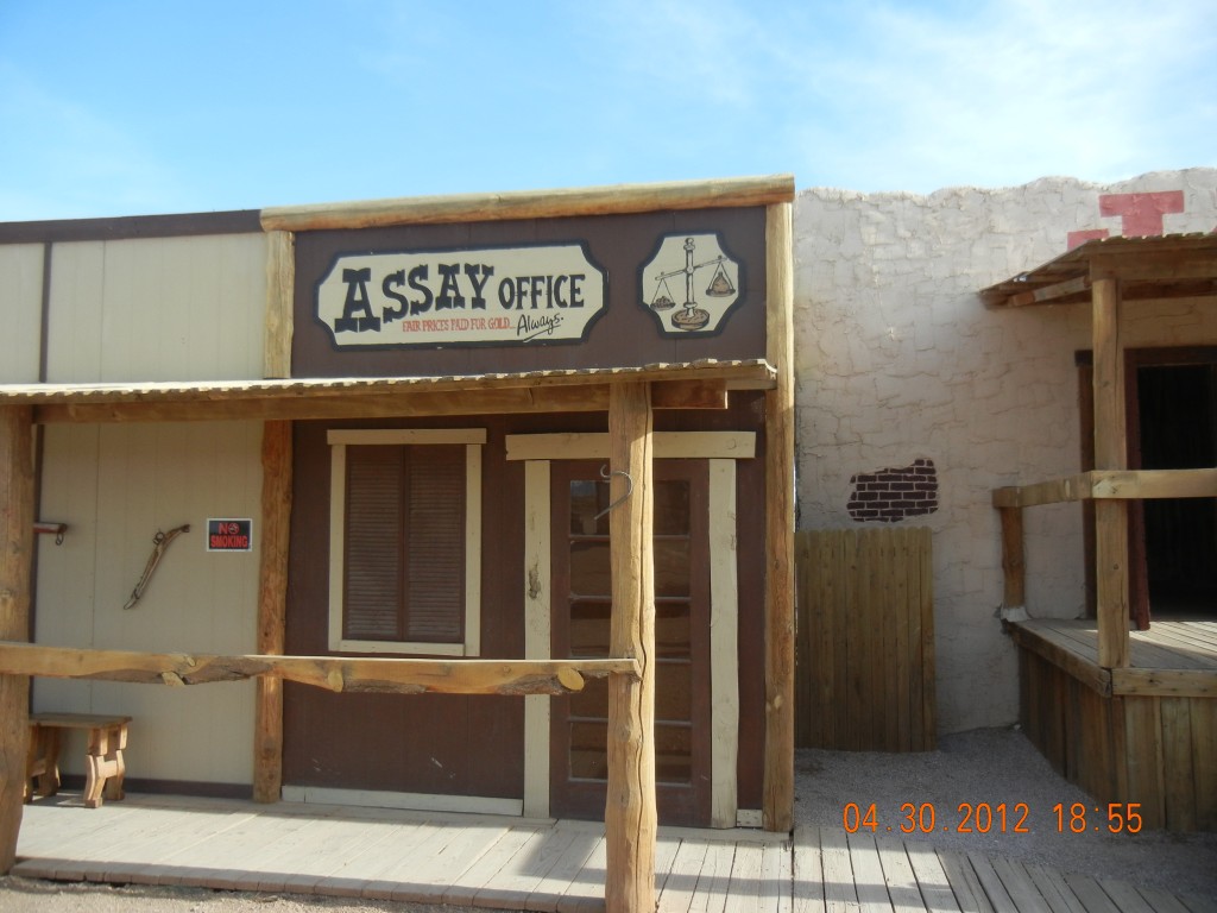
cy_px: 456
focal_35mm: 30
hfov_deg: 60.0
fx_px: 1055
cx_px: 608
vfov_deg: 46.8
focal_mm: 5.4
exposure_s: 1/511
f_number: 3.5
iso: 160
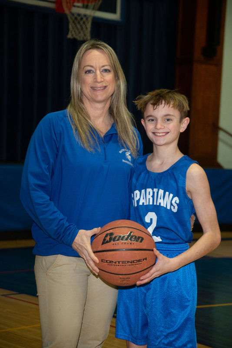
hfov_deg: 14.0
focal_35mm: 98
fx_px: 946
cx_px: 116
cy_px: 174
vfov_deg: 20.8
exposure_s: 1/60
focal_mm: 98
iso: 800
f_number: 7.1
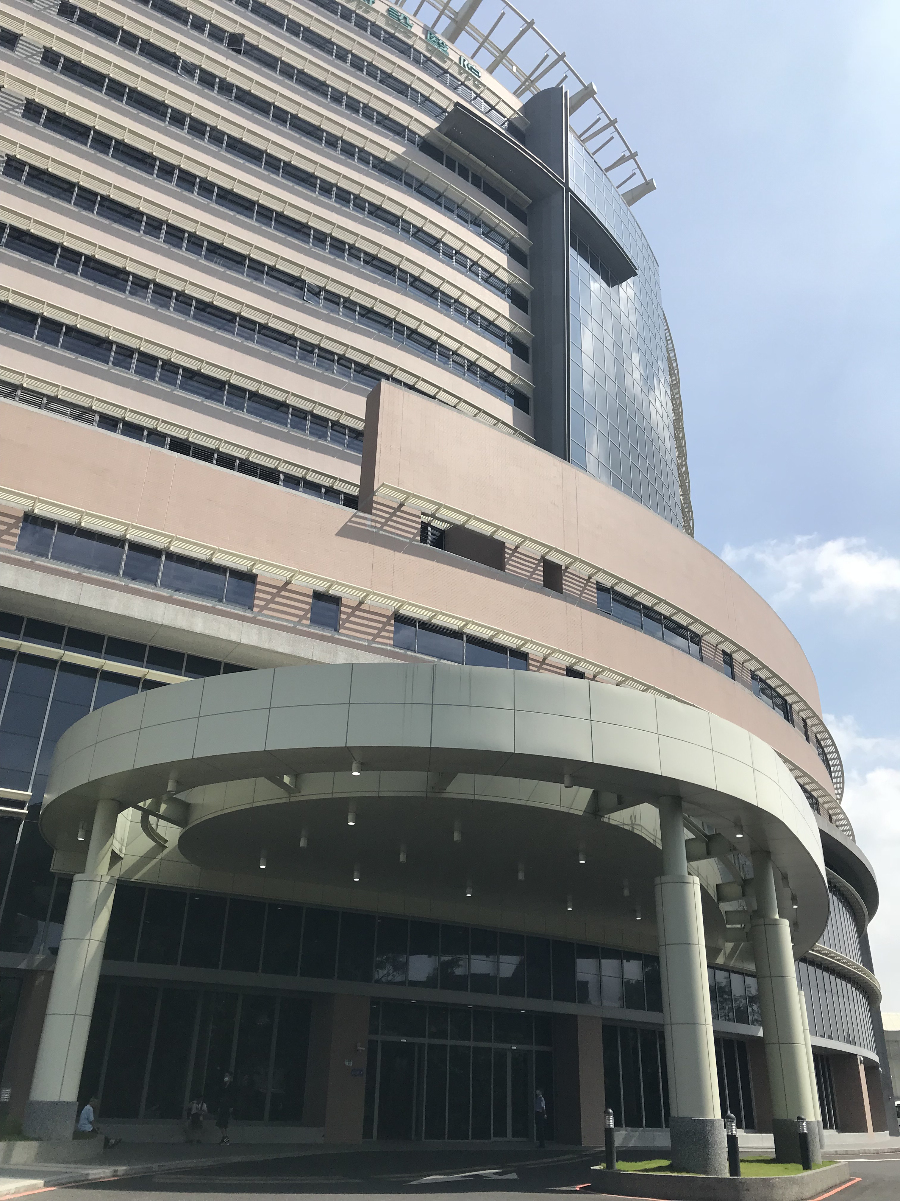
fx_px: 971
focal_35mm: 28
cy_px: 600
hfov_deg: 49.7
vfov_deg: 63.4
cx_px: 450
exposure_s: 1/3096
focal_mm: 3.99
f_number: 1.8
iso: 20
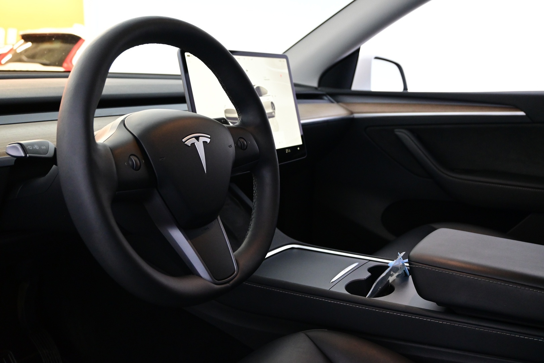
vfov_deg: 38.4
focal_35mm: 34
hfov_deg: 55.1
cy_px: 182
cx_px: 272
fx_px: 521
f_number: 4.2
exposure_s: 1/40
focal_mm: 23
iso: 2500
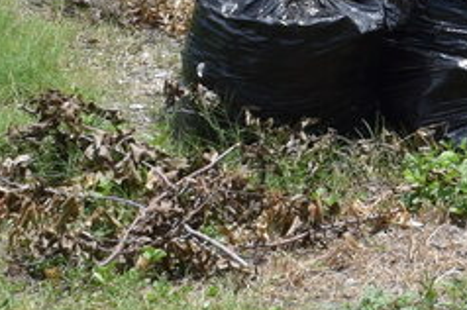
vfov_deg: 7.2
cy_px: -271
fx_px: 2384
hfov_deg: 10.7
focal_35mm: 184
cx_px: 763
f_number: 9
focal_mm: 18
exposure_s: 1/320
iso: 200
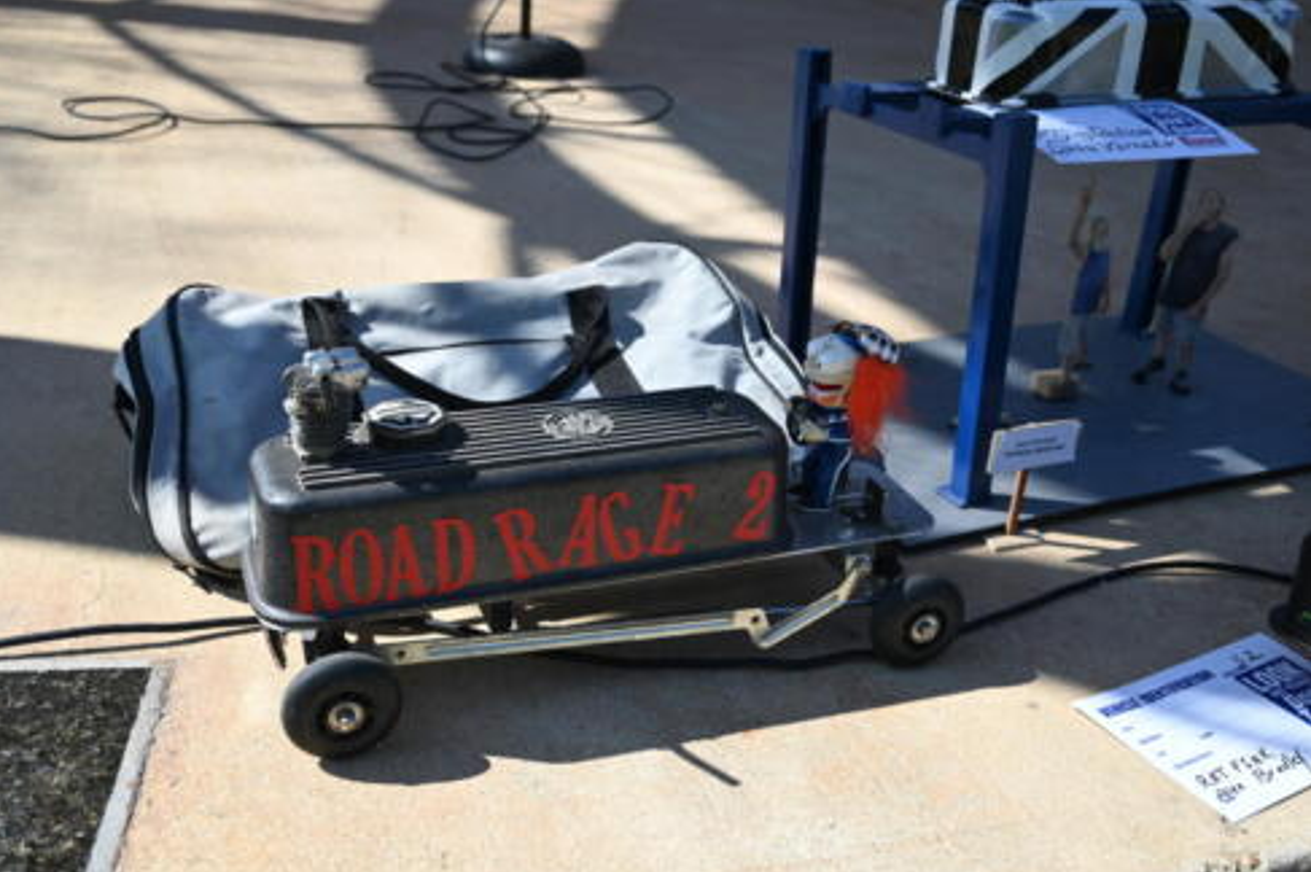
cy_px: 445
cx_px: 641
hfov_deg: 50.7
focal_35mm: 38
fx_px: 1383
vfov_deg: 35.0
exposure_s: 1/320
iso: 100
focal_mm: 37
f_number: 6.3
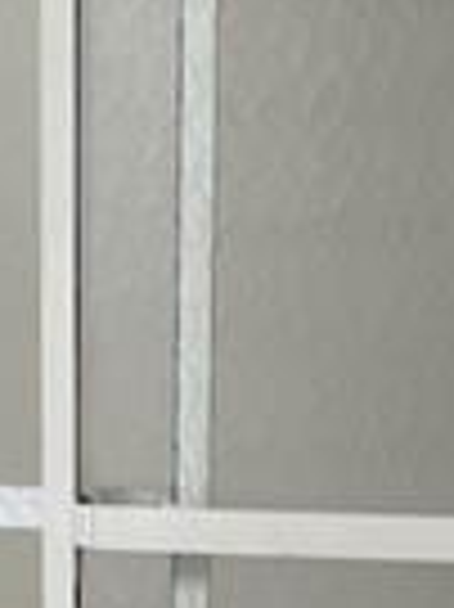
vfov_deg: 12.9
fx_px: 2592
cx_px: 22
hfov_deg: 9.9
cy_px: 775
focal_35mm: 148
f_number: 1.6
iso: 64
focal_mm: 4.2
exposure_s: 1/120
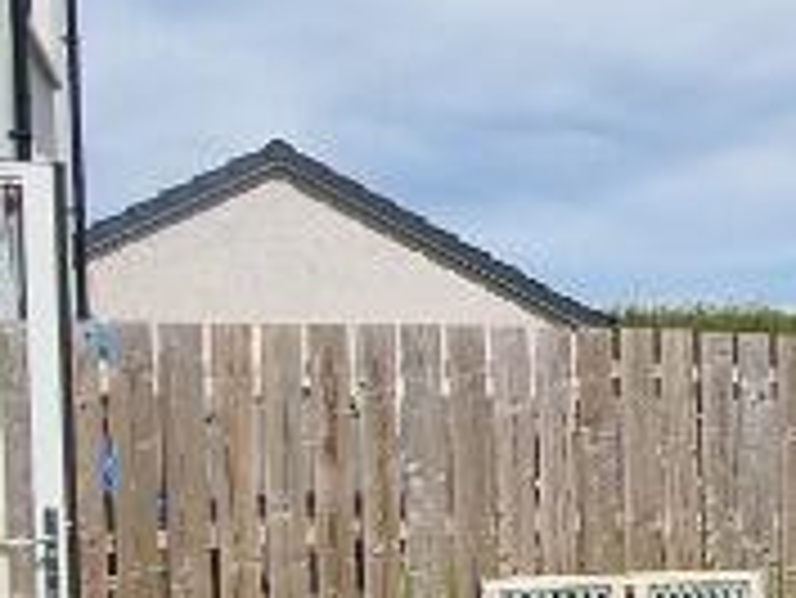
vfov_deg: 19.4
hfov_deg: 20.3
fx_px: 1726
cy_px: 490
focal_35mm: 75
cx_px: 1345
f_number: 2.2
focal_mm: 2.2
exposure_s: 1/3056
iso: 50
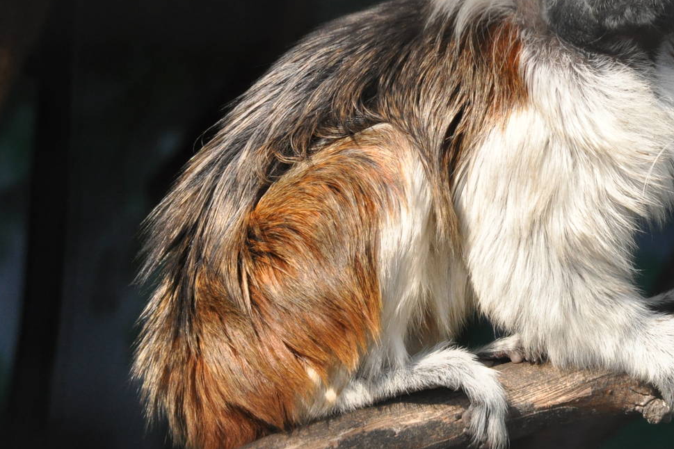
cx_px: 462
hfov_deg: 7.4
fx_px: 5186
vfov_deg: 5.0
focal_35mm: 277
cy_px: 115
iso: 1000
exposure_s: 1/200
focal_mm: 112
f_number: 18
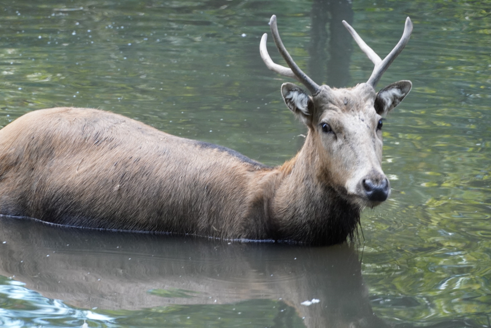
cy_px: 143
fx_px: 3270
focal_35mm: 240
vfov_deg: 5.7
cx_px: 205
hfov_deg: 8.6
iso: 1000
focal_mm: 135
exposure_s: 1/250
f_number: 5.6
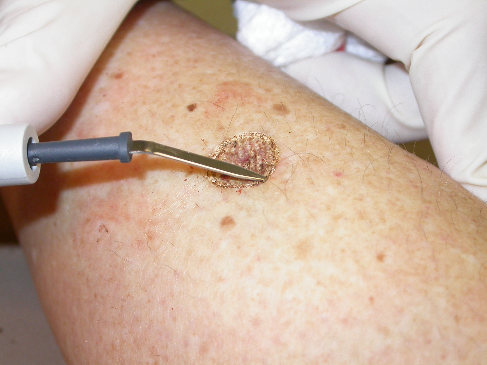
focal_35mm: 78
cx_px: 244
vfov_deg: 18.9
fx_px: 1097
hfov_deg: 25.0
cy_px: 182
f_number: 3.5
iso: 100
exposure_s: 1/60.3
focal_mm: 16.2
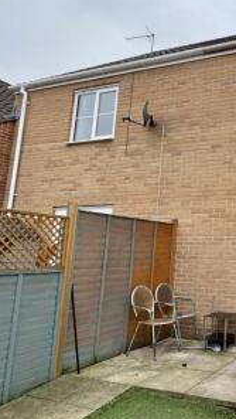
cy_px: 202
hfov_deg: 32.1
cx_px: 286
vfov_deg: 64.2
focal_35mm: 30
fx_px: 333
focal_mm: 2.22
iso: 40
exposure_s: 1/118
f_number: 2.2
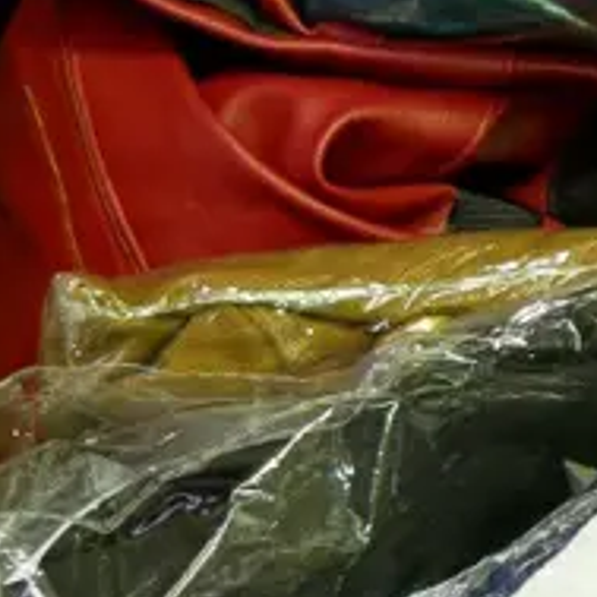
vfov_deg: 8.0
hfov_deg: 7.8
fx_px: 4293
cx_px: 957
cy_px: 325
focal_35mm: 220
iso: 2000
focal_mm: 23
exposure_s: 1/60
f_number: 4.3
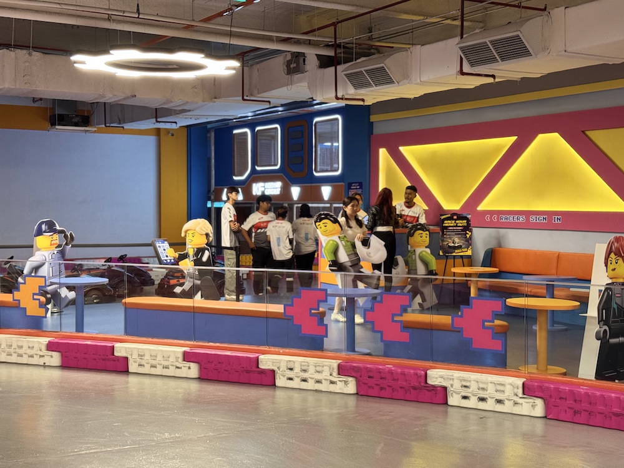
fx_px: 865
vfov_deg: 30.3
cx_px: 312
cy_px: 234
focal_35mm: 48
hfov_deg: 39.7
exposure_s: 1/60
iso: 200
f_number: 1.78
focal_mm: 6.76
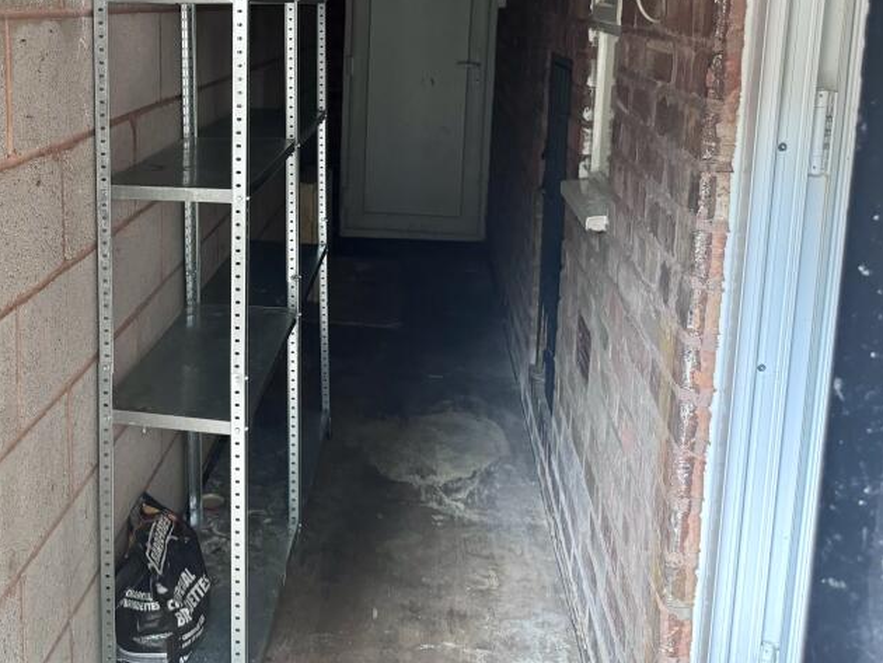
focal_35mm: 39
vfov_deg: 35.8
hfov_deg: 46.1
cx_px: 219
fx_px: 995
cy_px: 149
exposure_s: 1/60
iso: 400
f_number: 1.78
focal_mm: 6.76
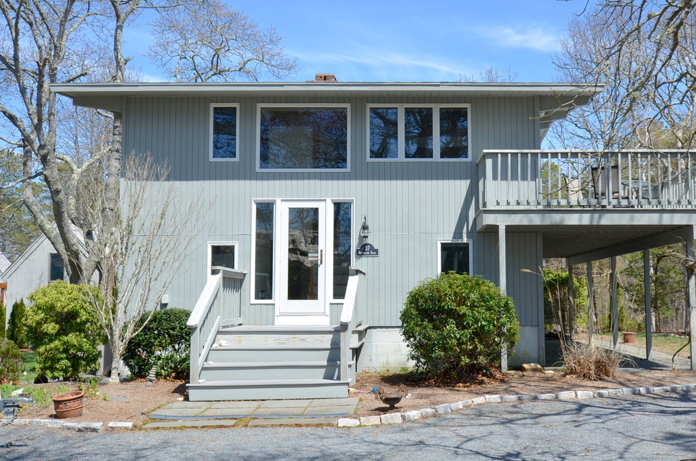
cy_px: 210
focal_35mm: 44
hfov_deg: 44.4
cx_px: 404
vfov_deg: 30.4
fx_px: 849
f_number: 8
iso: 100
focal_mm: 24
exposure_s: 1/200
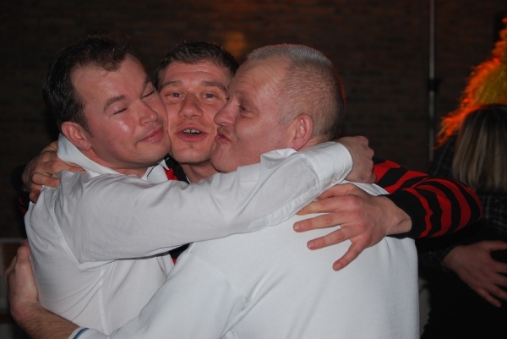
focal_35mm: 90
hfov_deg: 22.6
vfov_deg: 15.2
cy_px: 170
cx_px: 254
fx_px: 1268
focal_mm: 60
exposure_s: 1/60
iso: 200
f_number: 4.2
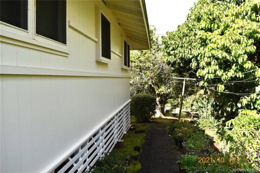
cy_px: 86
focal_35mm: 27
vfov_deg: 47.9
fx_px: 195
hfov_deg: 67.4
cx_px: 130
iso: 140
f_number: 8
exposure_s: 1/250
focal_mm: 18
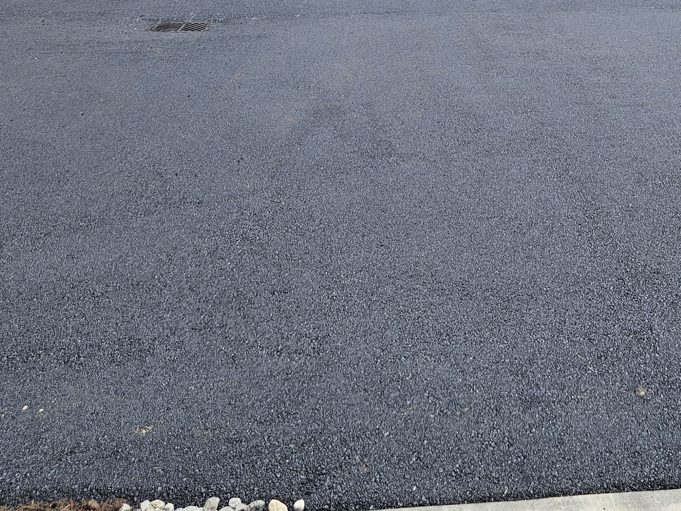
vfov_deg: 26.7
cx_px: 512
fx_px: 1003
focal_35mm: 51
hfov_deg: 36.6
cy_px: -22
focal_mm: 5.4
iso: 25
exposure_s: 1/1228
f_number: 1.8
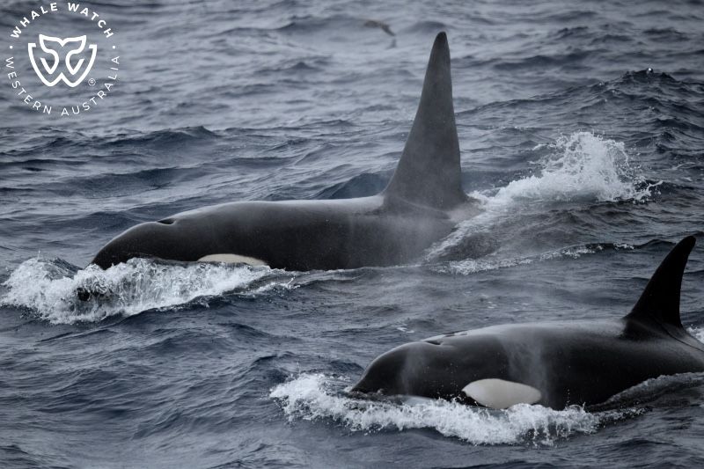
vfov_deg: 3.1
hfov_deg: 4.6
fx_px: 8798
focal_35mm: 450
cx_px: 352
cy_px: 234
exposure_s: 1/8000
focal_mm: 450
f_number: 6
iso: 1400
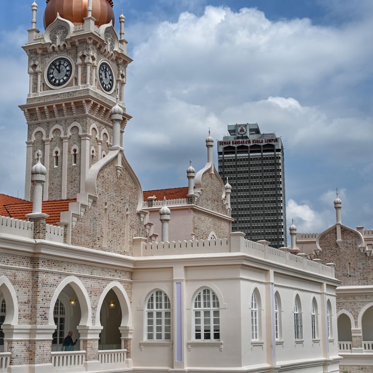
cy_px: 167
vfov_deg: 29.1
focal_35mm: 59
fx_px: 719
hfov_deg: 29.1
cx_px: 187
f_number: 4
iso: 140
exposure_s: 1/4000
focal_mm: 46
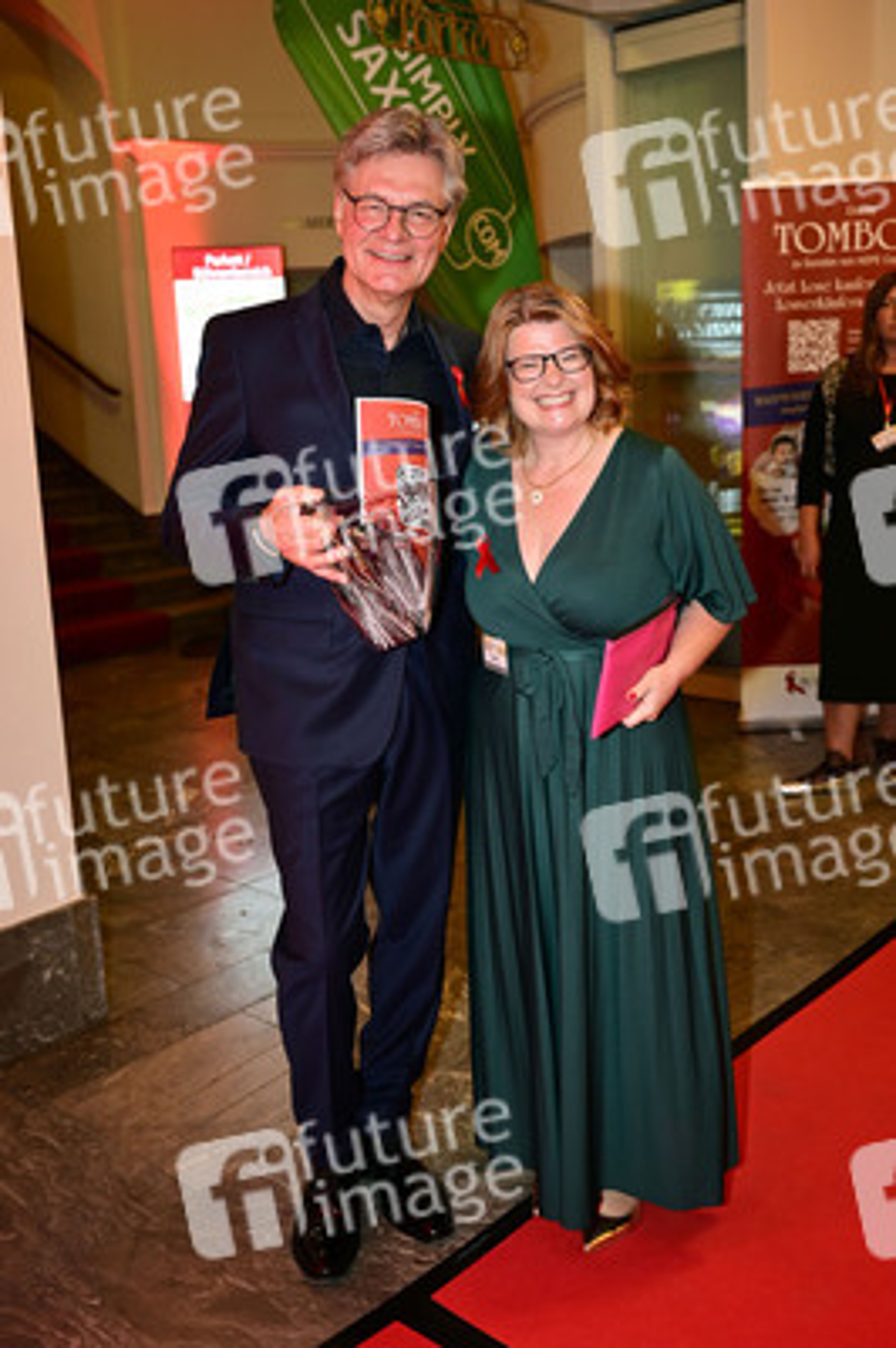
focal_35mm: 32
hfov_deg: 41.6
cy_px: 674
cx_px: 448
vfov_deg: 59.5
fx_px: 1178
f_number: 3.5
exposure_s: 1/160
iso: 1600
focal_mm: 31.5
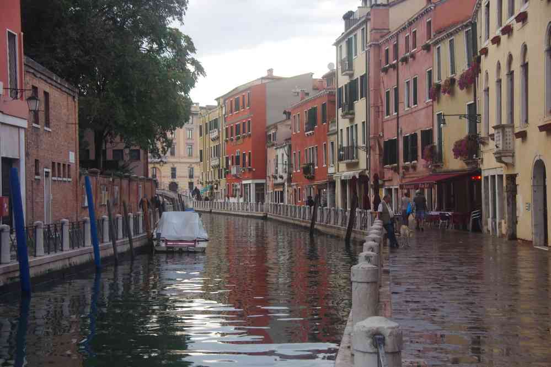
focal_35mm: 64
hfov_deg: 31.4
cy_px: 184
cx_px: 276
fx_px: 979
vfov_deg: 21.2
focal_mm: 42.5
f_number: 7.1
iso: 1600
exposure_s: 1/80
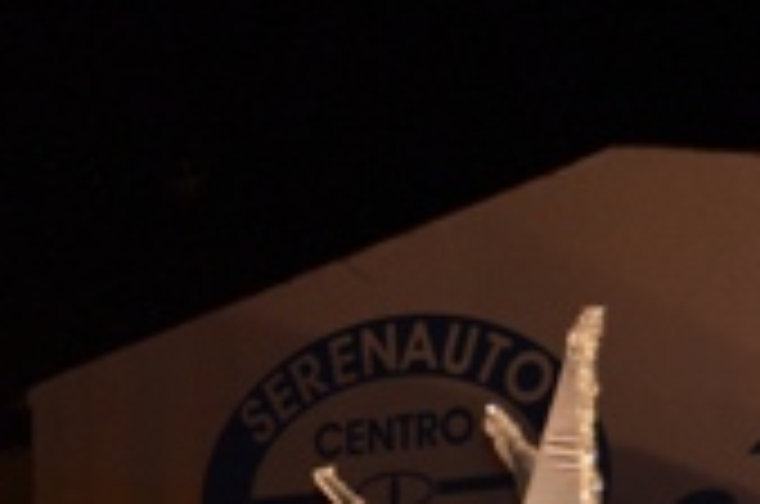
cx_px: -247
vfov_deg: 10.7
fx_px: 2634
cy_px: 608
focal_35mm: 125
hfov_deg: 15.6
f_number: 3.5
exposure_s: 1/60
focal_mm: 22
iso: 720
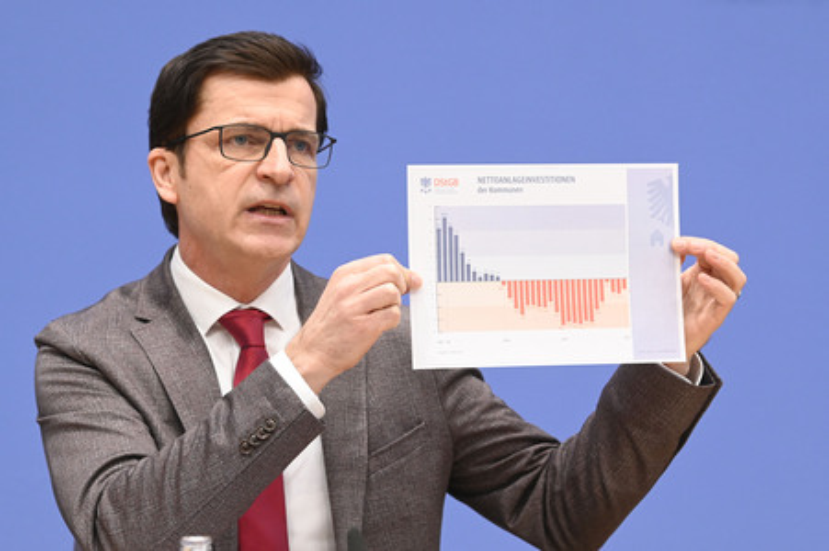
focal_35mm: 95
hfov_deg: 21.5
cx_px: 414
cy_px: 276
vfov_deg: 14.4
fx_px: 2186
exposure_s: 1/320
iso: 5000
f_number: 6.3
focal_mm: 95
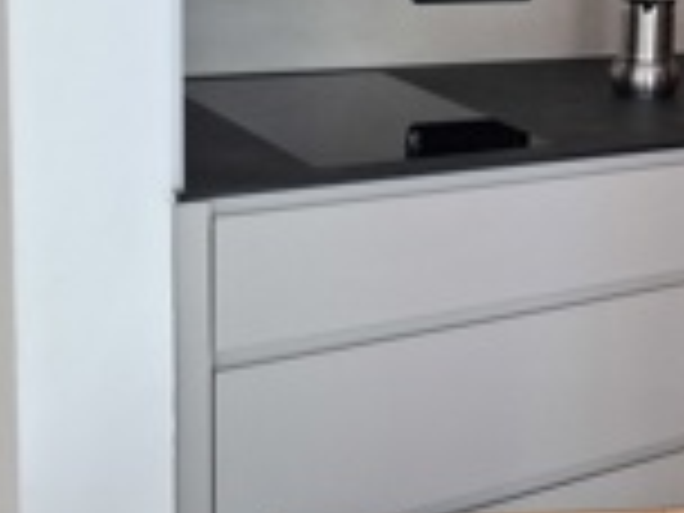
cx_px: 999
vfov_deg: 20.2
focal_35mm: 72
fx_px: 1423
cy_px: 115
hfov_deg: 22.6
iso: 100
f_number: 1.8
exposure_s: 1/120
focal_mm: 5.54
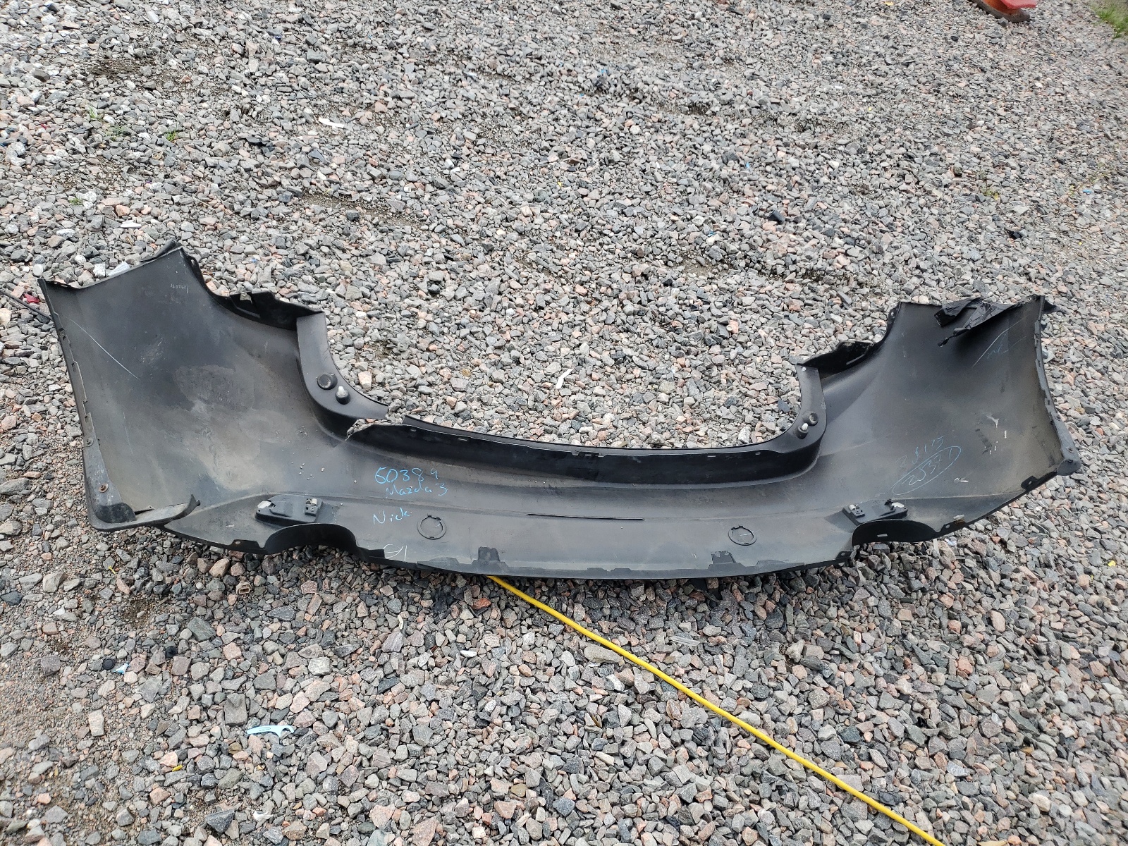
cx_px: 564
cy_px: 423
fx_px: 847
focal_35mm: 26
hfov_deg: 67.3
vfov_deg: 53.1
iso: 50
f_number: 1.5
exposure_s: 1/1429
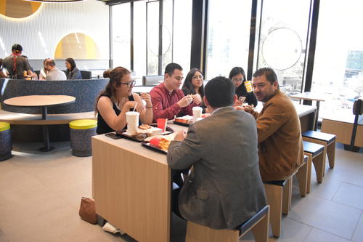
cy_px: 121
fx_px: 272
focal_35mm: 27
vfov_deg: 47.9
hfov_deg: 67.4
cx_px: 182
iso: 2000
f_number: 3.5
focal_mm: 18
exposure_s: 1/320
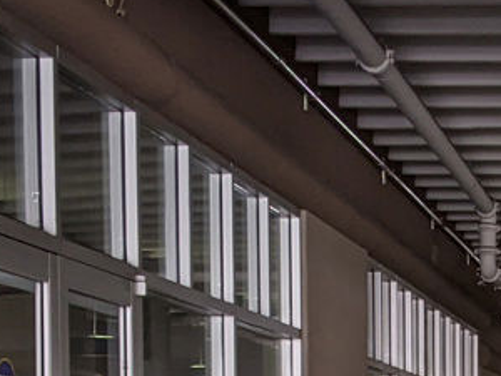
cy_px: 513
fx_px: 2084
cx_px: 590
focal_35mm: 144
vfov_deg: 10.1
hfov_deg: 13.4
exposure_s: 1/73.6
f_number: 1.8
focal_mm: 4.44
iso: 59
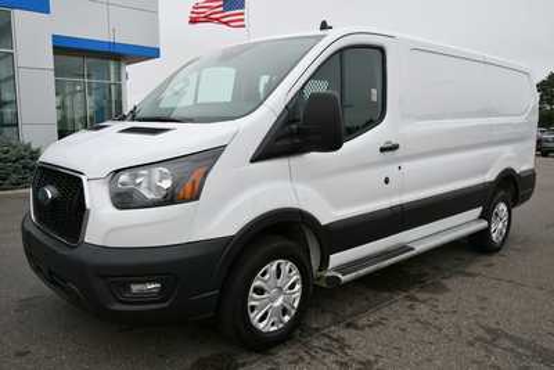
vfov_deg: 43.6
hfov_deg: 61.9
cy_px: 185
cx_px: 277
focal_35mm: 30
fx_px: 462
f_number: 6.3
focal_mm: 20
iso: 200
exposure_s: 1/250
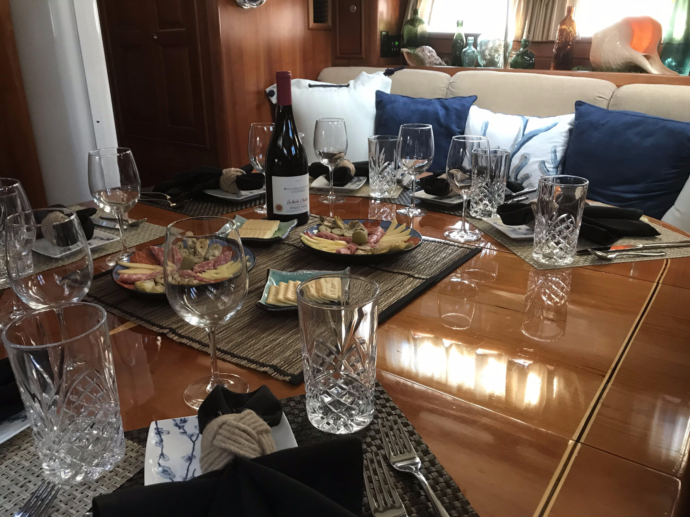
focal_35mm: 28
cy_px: 258
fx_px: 558
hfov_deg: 63.4
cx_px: 345
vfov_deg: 49.7
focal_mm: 3.99
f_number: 1.8
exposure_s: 1/15
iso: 80
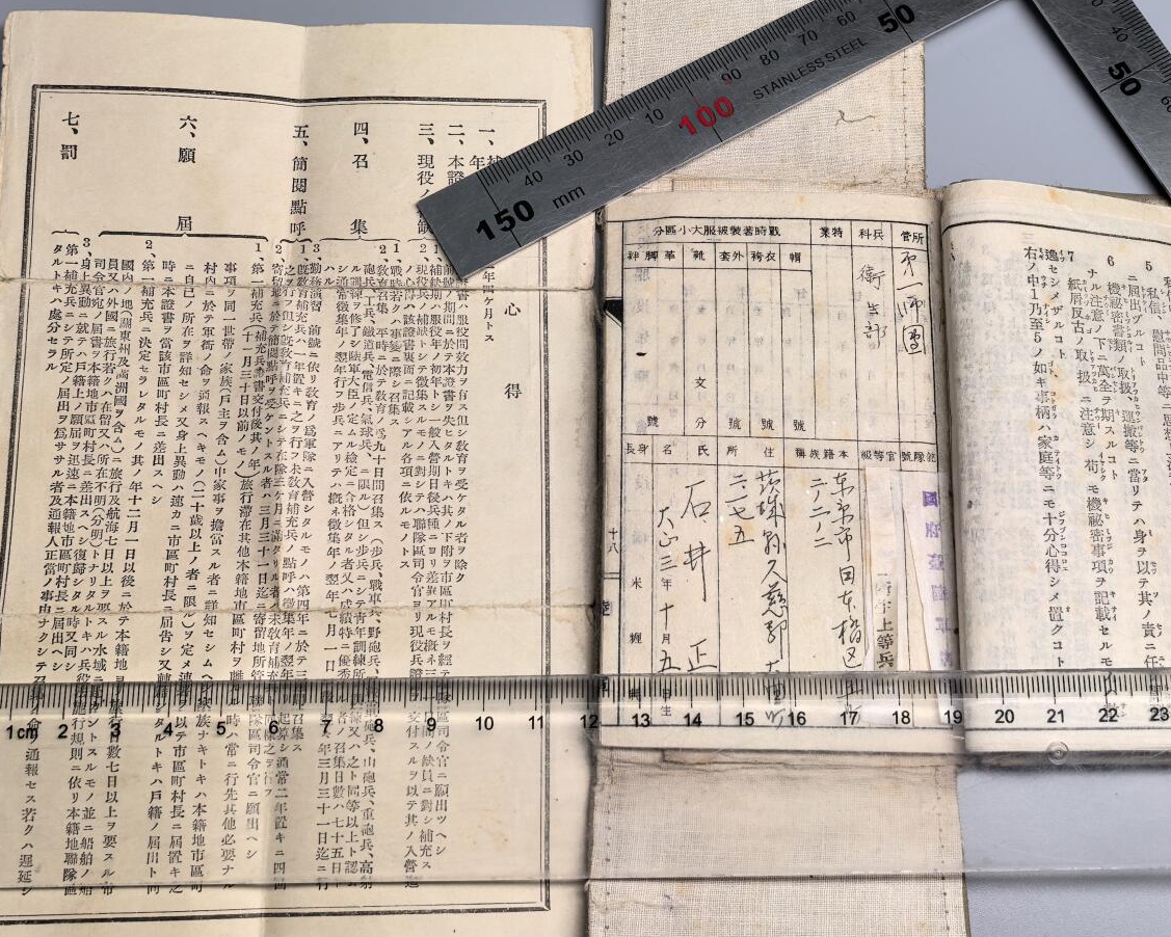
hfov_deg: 45.7
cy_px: 490
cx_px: 672
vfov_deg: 37.3
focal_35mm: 40
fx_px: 1387
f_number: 4
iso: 100
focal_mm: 5.75
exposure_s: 1/100
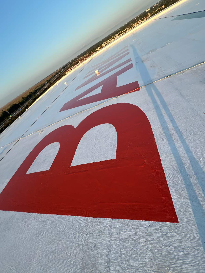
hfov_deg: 89.9
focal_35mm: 13
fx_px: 103
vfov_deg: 106.2
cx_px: 102
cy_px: 136
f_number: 1.8
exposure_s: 1/473
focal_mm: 1.57
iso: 32
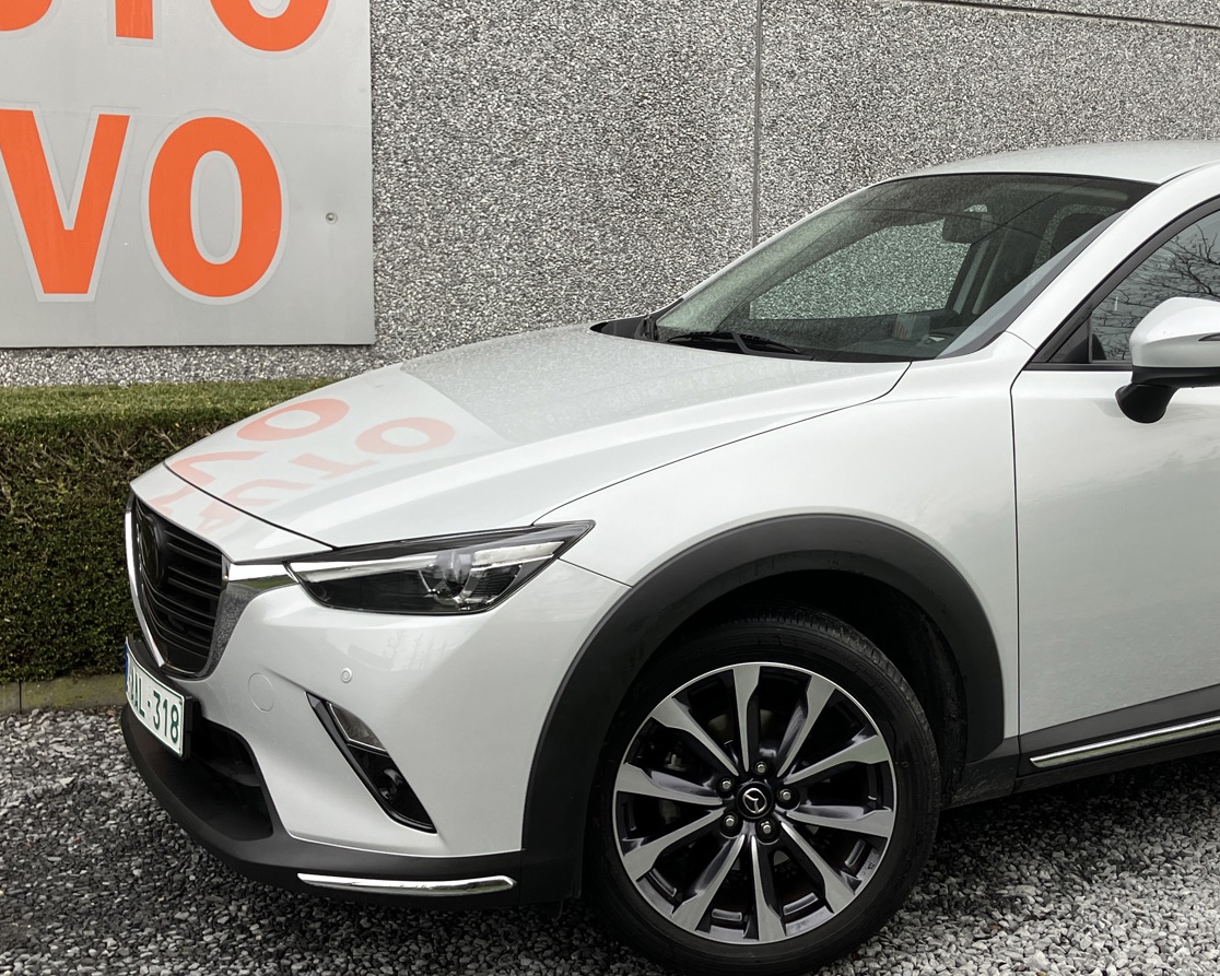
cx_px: 771
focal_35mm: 47
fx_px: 1697
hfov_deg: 39.3
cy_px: 469
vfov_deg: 32.1
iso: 32
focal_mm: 3.99
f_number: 1.8
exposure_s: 1/121
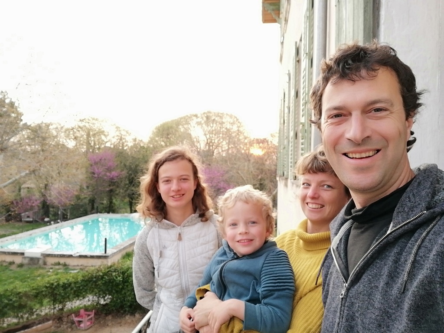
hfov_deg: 65.3
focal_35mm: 27
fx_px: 346
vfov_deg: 51.4
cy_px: 166
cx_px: 222
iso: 50
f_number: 2
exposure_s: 1/50
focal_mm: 3.6
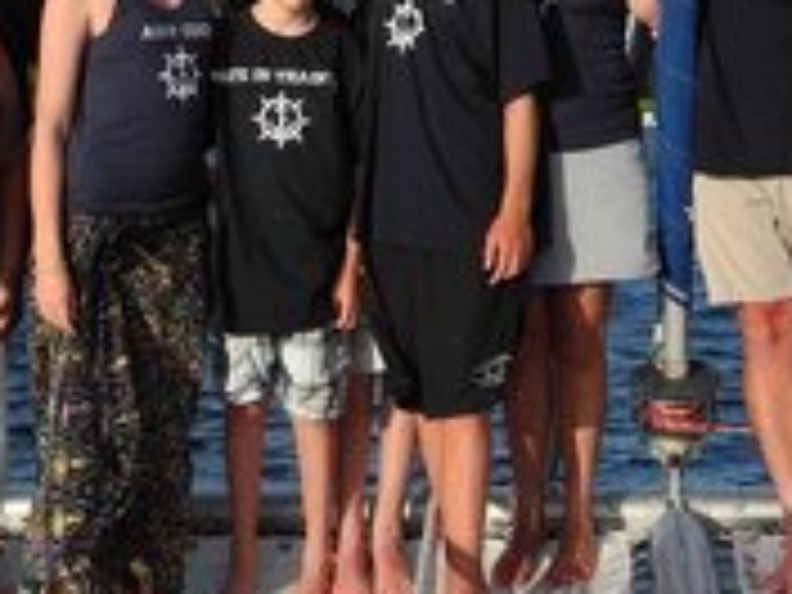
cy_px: 56
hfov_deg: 21.5
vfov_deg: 16.0
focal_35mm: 91
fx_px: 2082
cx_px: 506
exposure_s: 1/1082
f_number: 3.2
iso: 100
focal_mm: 8.8
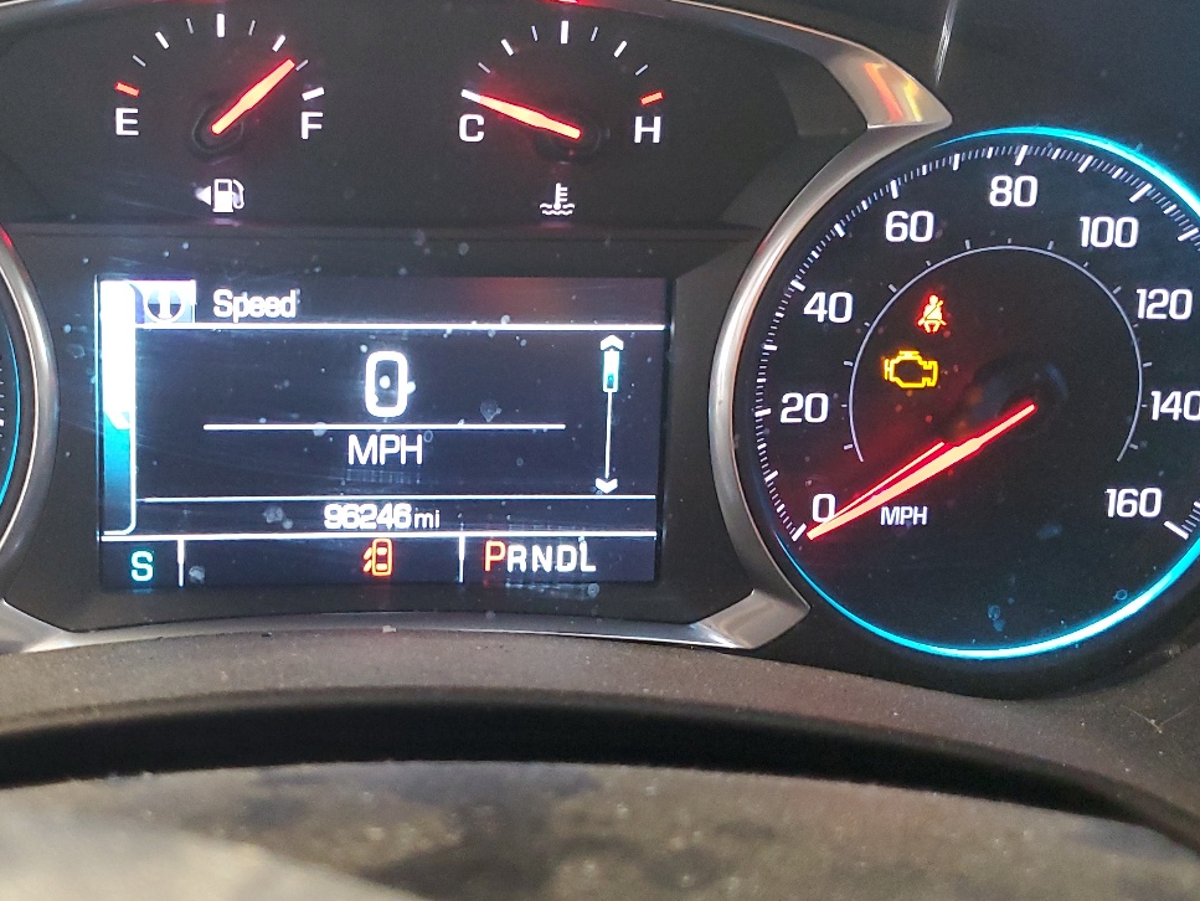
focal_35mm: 43
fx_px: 1491
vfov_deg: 33.6
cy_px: 381
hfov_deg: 43.1
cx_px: 383
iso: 285
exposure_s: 1/24
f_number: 1.5
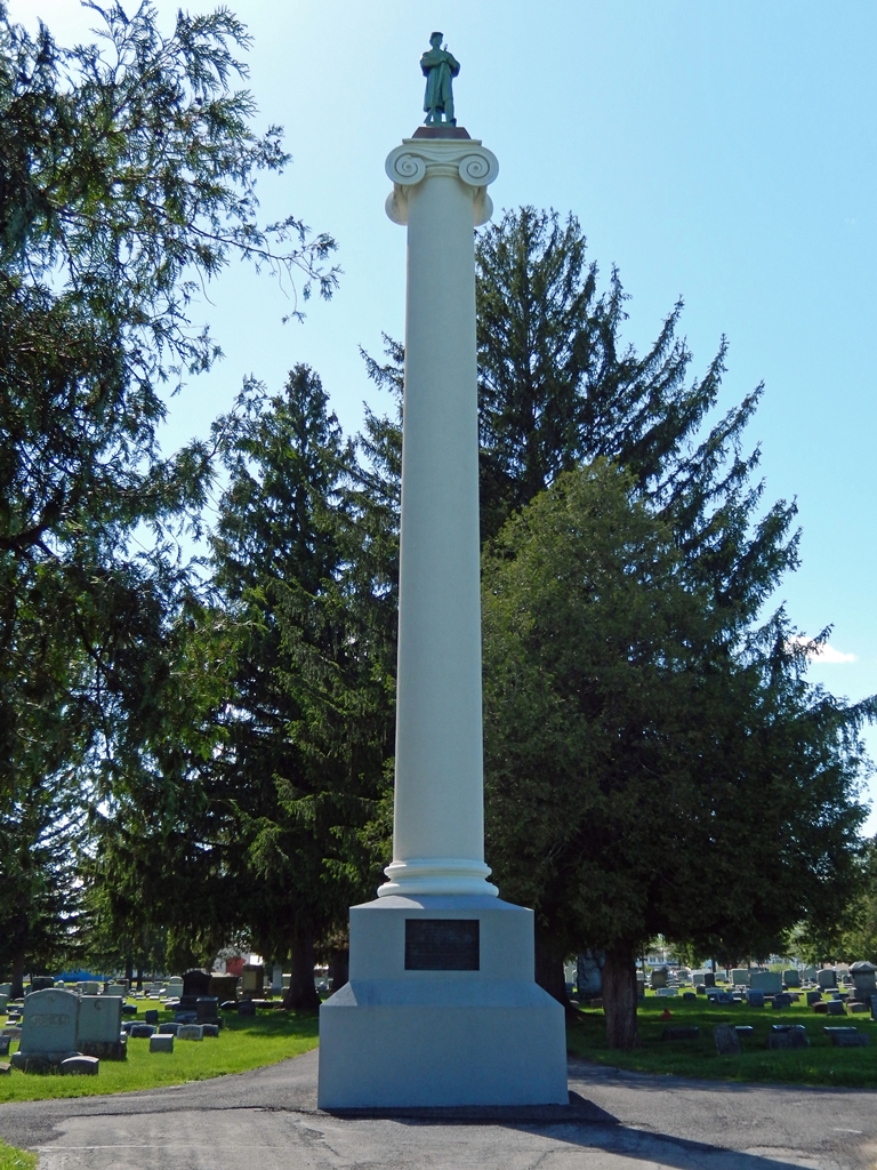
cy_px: 585
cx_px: 438
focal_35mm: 41
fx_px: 1385
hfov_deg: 35.1
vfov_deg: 45.8
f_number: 4.2
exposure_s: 1/500
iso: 125
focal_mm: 7.3
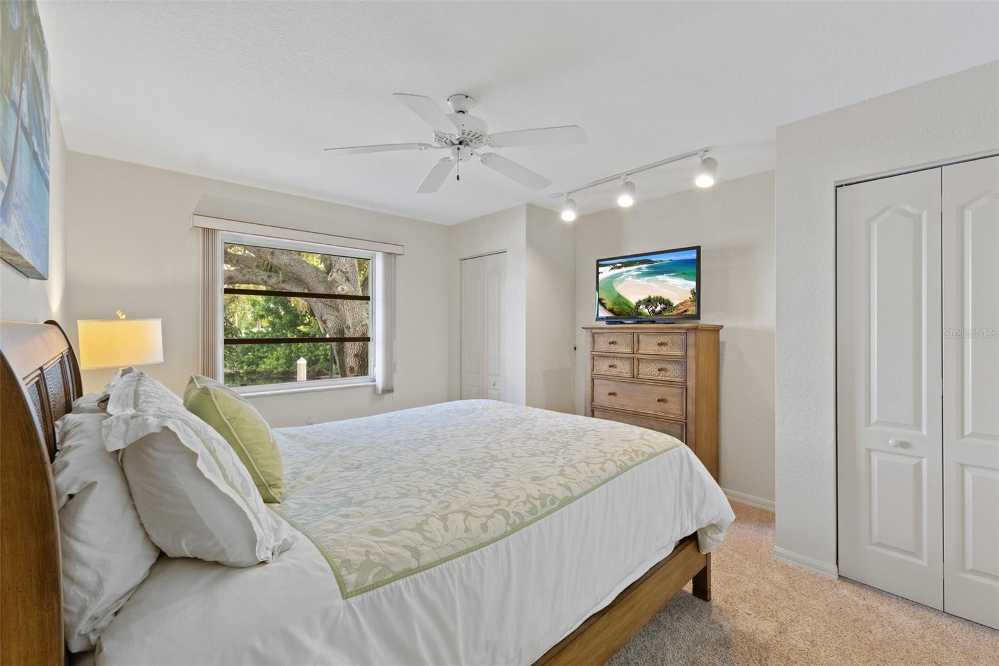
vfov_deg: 77.3
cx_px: 500
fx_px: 416
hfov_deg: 100.4
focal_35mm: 15
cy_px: 333
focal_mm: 10
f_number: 9
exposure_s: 1/1.67
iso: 250
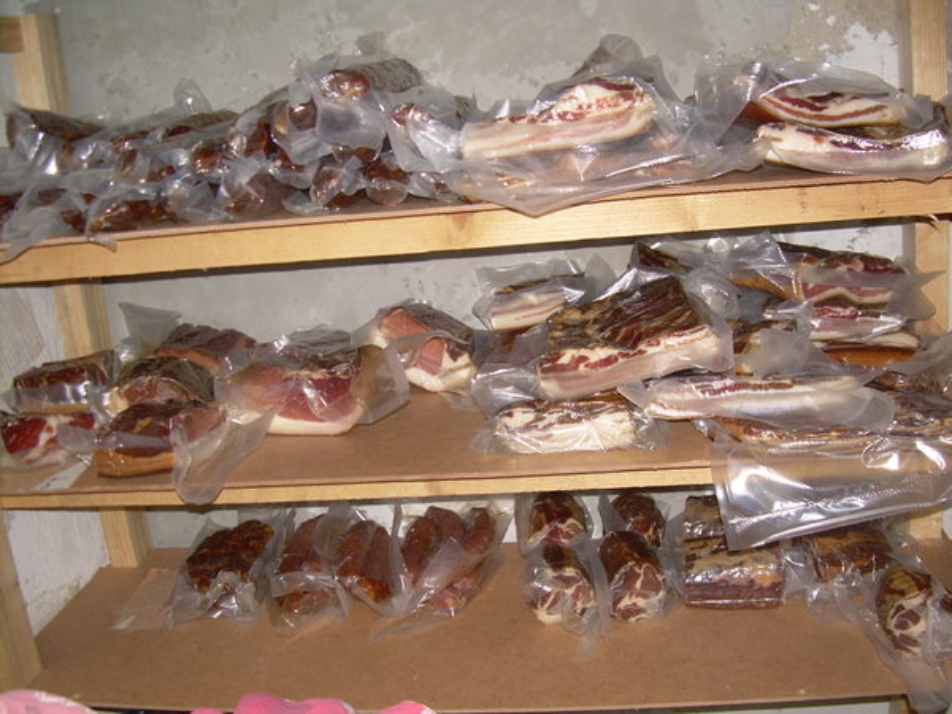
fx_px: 1045
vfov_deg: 37.7
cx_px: 476
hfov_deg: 49.0
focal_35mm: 38
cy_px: 357
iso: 50
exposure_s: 1/60
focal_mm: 6.3
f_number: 2.8
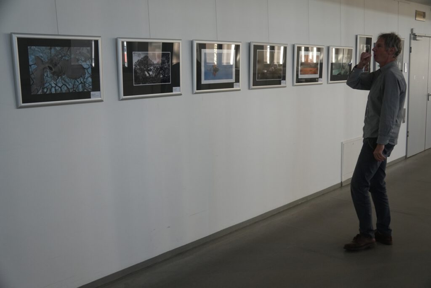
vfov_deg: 35.5
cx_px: 216
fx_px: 449
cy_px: 144
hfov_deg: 51.3
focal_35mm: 38
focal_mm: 25
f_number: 4
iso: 1000
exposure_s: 1/160
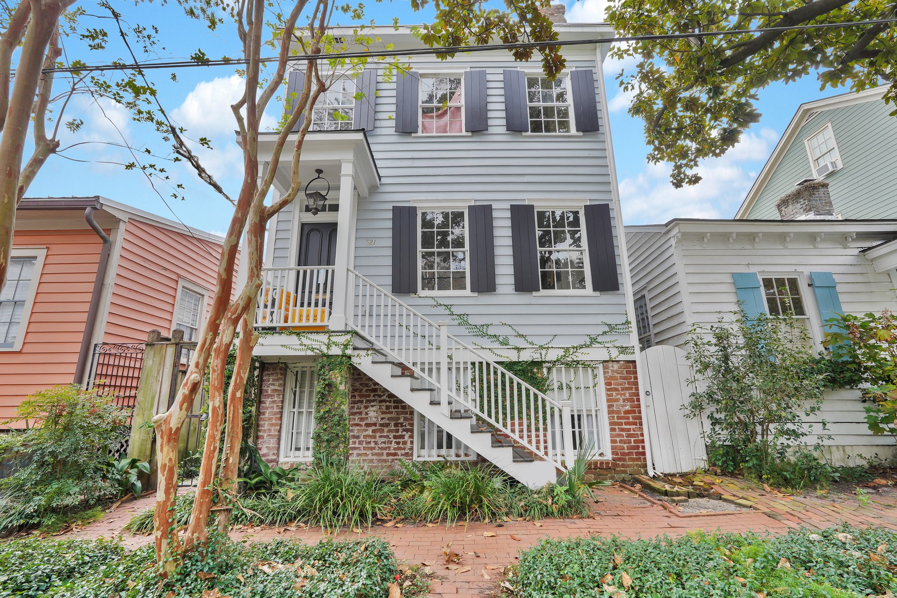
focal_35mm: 16
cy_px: 299
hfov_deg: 96.7
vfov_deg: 73.7
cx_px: 448
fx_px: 399
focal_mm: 16
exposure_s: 1/20
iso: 320
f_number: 9
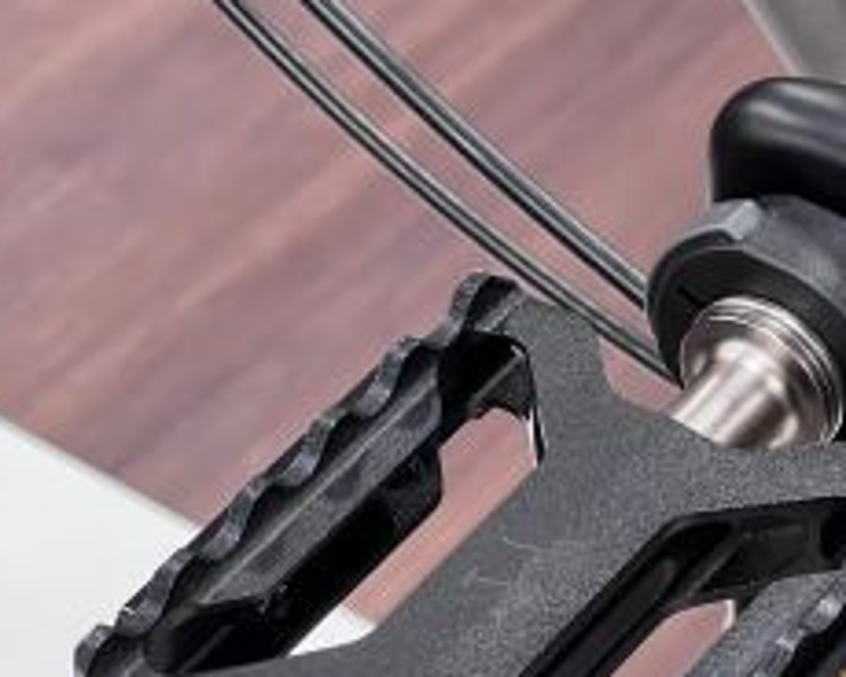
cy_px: 316
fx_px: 4782
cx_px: 787
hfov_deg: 10.1
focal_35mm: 191
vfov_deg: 8.1
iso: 250
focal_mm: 9
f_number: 2.8
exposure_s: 1/50
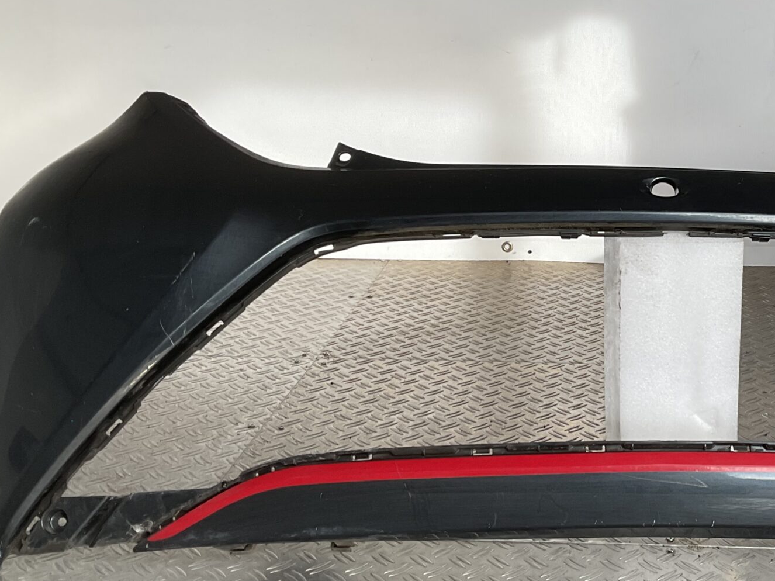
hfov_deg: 33.1
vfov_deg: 25.9
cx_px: 651
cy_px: 192
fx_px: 1254
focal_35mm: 56
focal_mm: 3
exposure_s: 1/136
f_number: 1.8
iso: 16
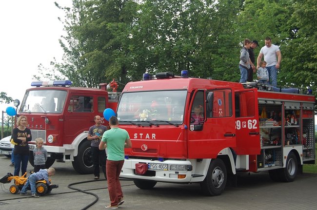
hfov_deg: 35.1
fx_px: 501
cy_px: 105
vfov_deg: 23.7
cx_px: 158
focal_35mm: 57
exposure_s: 1/160
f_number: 6.3
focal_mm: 38
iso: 200
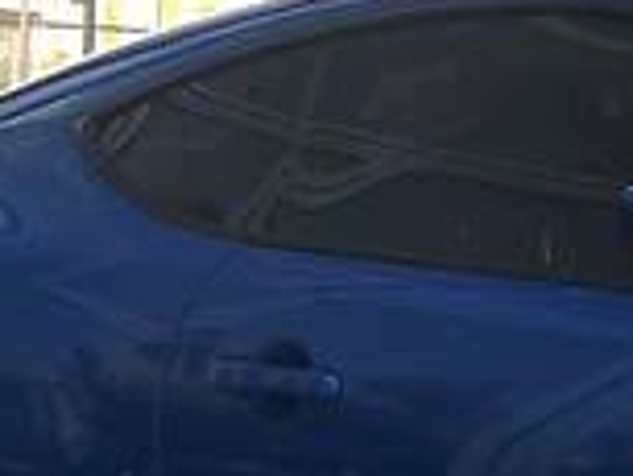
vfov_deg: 5.4
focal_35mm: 272
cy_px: 629
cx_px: 1175
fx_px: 4978
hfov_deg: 7.1
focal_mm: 6
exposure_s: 1/50
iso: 25
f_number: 2.4
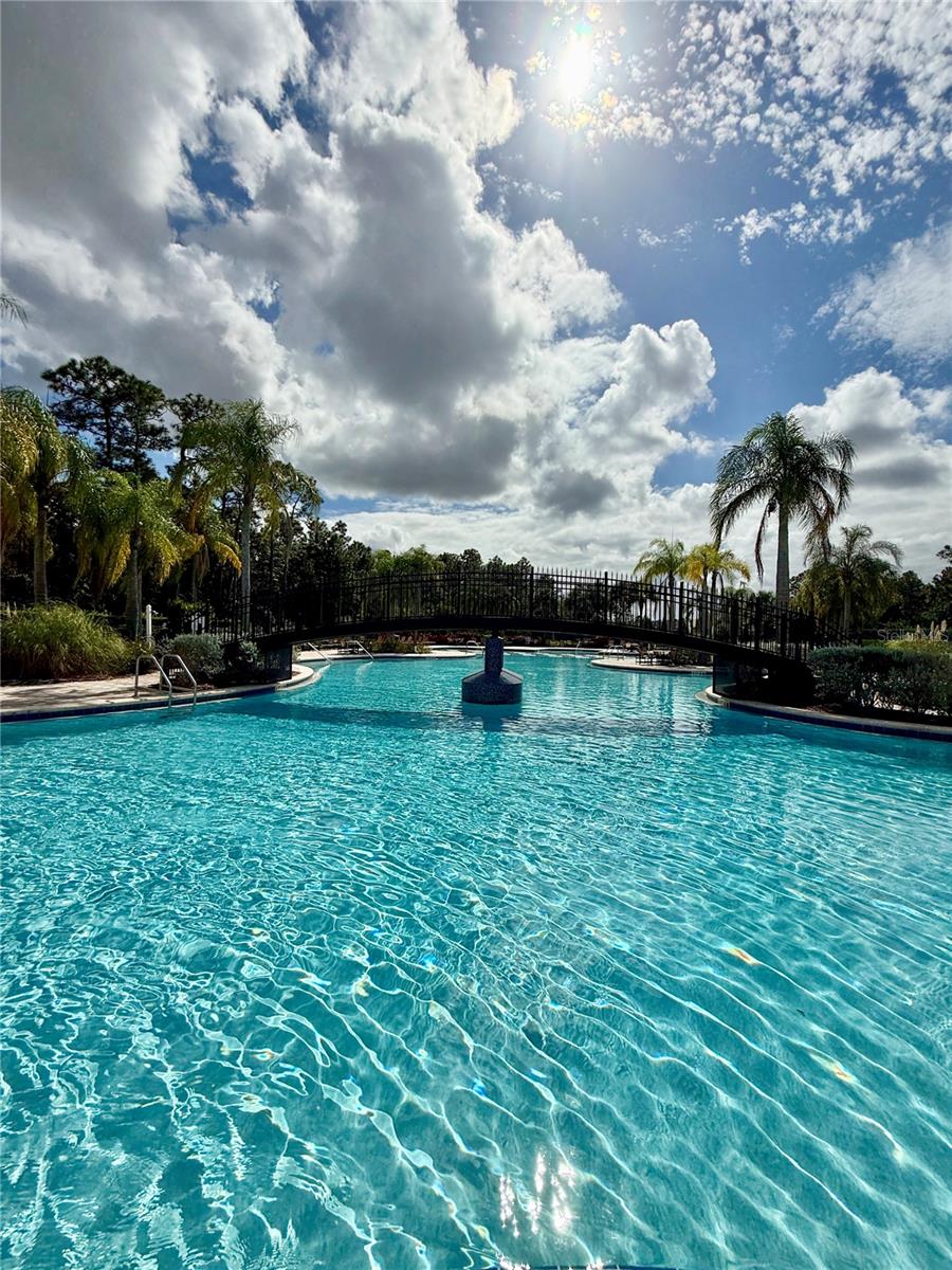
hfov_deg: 85.7
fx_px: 513
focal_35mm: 14
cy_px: 635
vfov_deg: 102.1
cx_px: 476
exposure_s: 1/6803
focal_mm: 2.22
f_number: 2.2
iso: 40
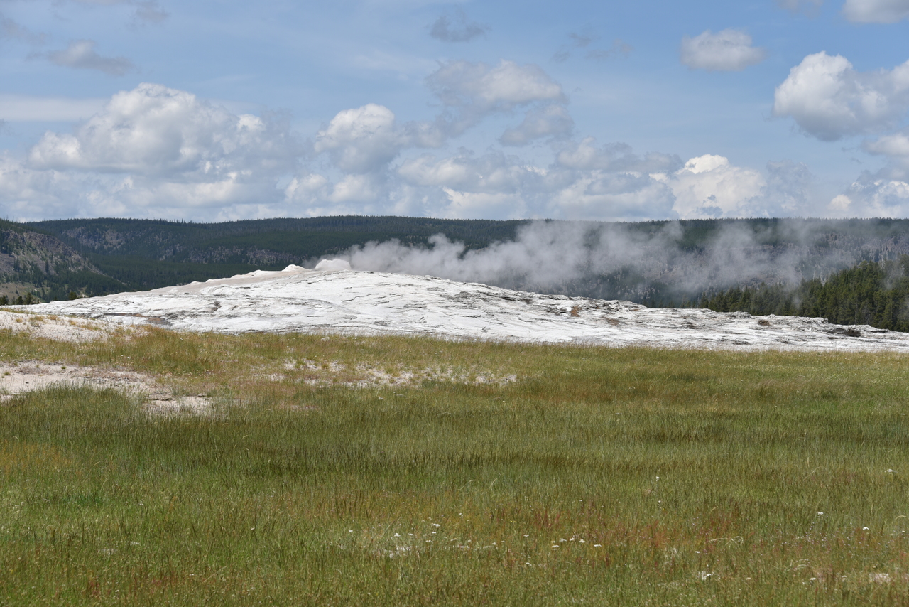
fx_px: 2323
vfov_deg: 14.9
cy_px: 304
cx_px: 454
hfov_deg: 22.1
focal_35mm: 92
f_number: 9
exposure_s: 1/320
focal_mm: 92
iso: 100
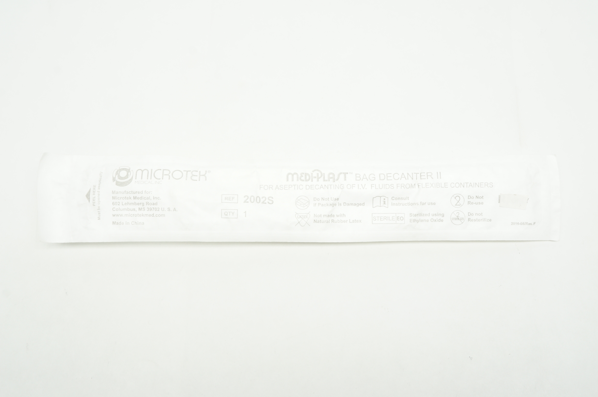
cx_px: 299
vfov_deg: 35.4
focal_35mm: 38
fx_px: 622
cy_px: 198
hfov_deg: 51.3
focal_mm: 25
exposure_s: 1/15
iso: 400
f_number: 11
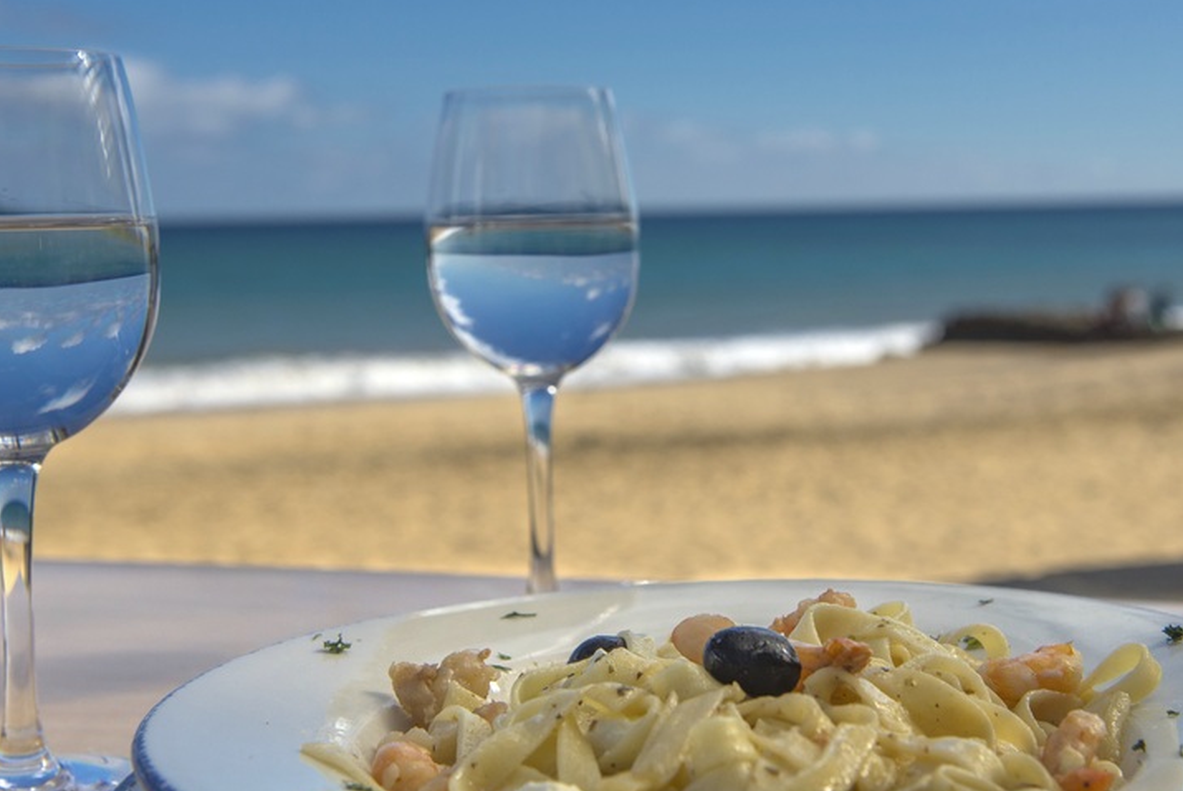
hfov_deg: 31.9
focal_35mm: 63
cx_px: 617
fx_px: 2072
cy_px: 316
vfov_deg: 21.6
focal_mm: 44
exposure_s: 1/3200
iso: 400
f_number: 7.1
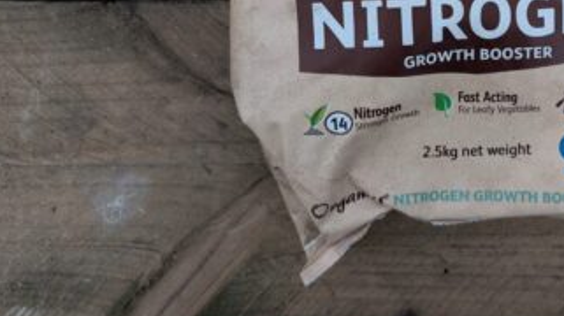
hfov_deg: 40.1
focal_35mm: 49
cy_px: -54
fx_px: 732
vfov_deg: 22.6
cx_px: 466
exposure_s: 1/48.8
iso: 19
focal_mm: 6.9
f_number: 1.68
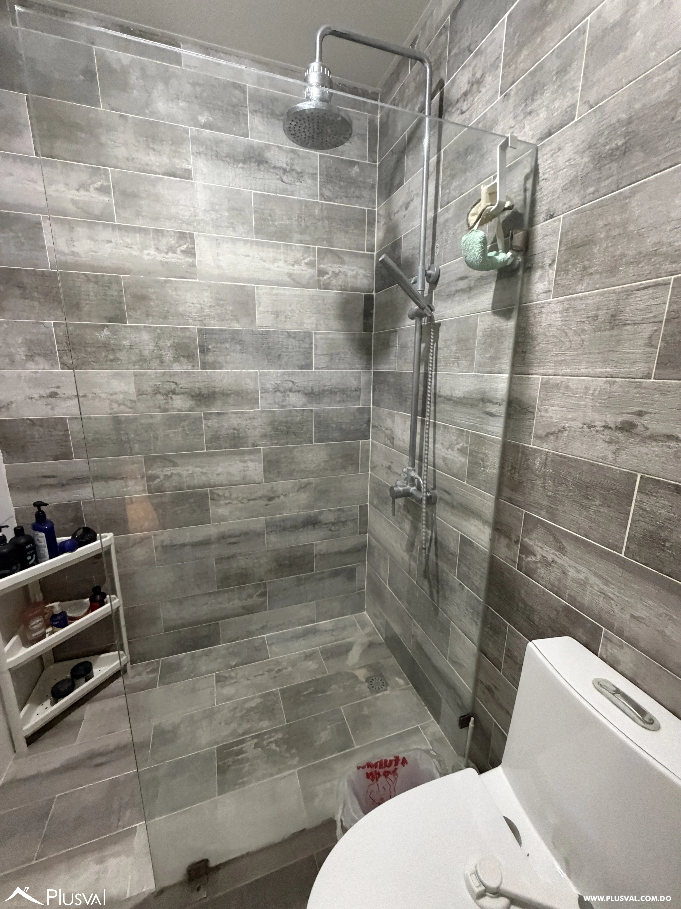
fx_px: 367
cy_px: 454
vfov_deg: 102.1
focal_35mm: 14
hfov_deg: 85.7
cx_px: 340
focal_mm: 2.22
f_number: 2.2
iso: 640
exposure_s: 1/60
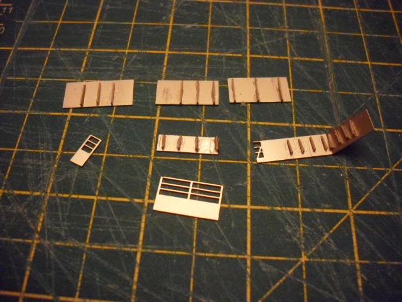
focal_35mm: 38
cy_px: 151
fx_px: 441
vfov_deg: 37.7
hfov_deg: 49.0
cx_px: 201
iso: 800
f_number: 2.8
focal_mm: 6.2
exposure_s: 1/80
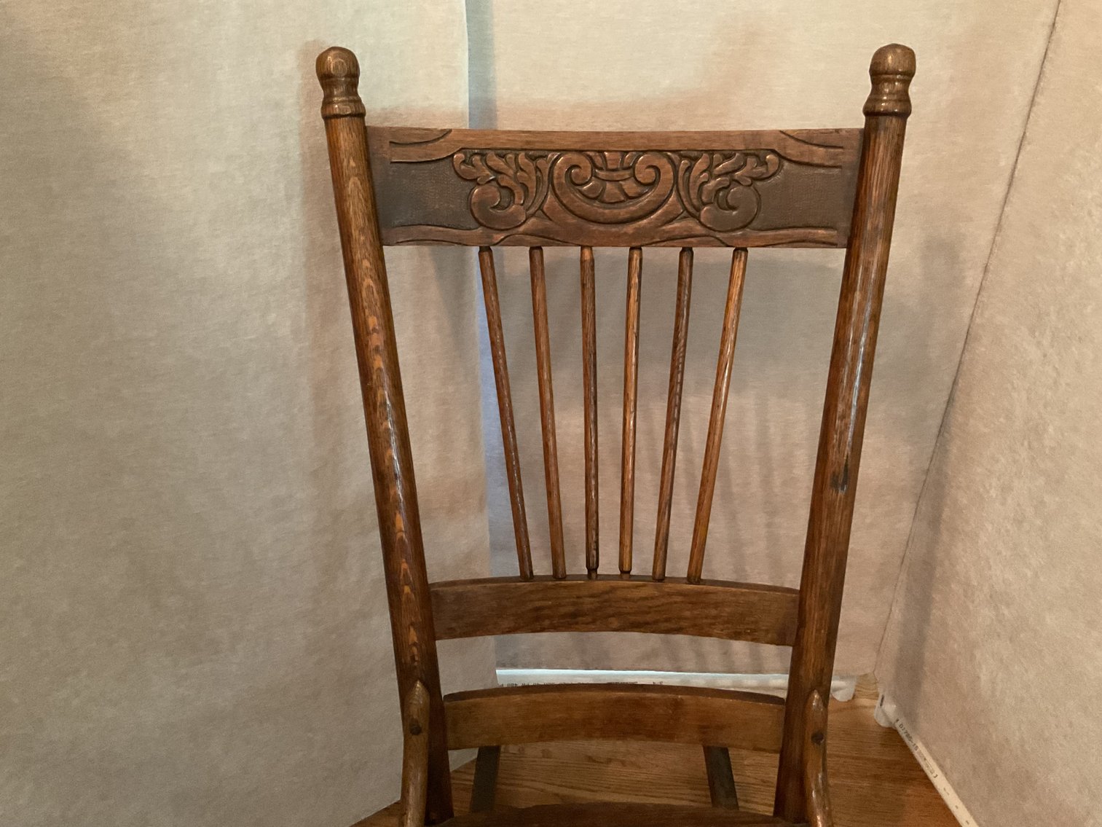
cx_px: 551
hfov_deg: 61.7
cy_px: 414
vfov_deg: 48.2
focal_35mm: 29
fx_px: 923
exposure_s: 1/30
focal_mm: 3
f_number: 1.8
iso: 500
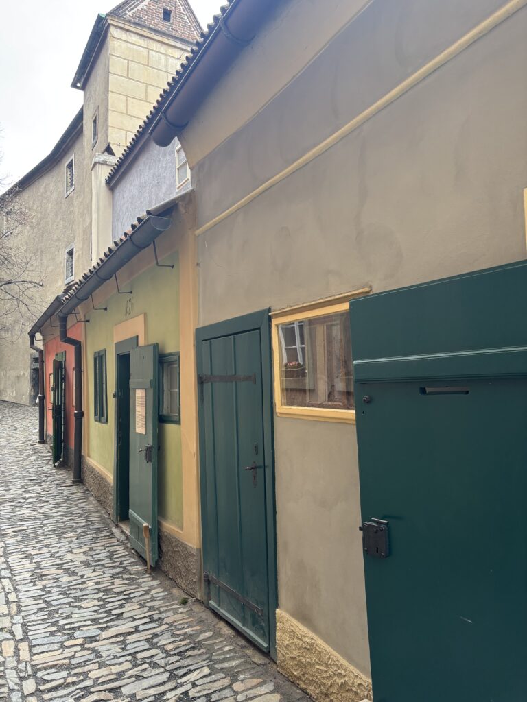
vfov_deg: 67.3
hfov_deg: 53.1
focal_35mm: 26
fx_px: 528
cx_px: 264
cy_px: 351
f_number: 1.6
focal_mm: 5.96
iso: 64
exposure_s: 1/152
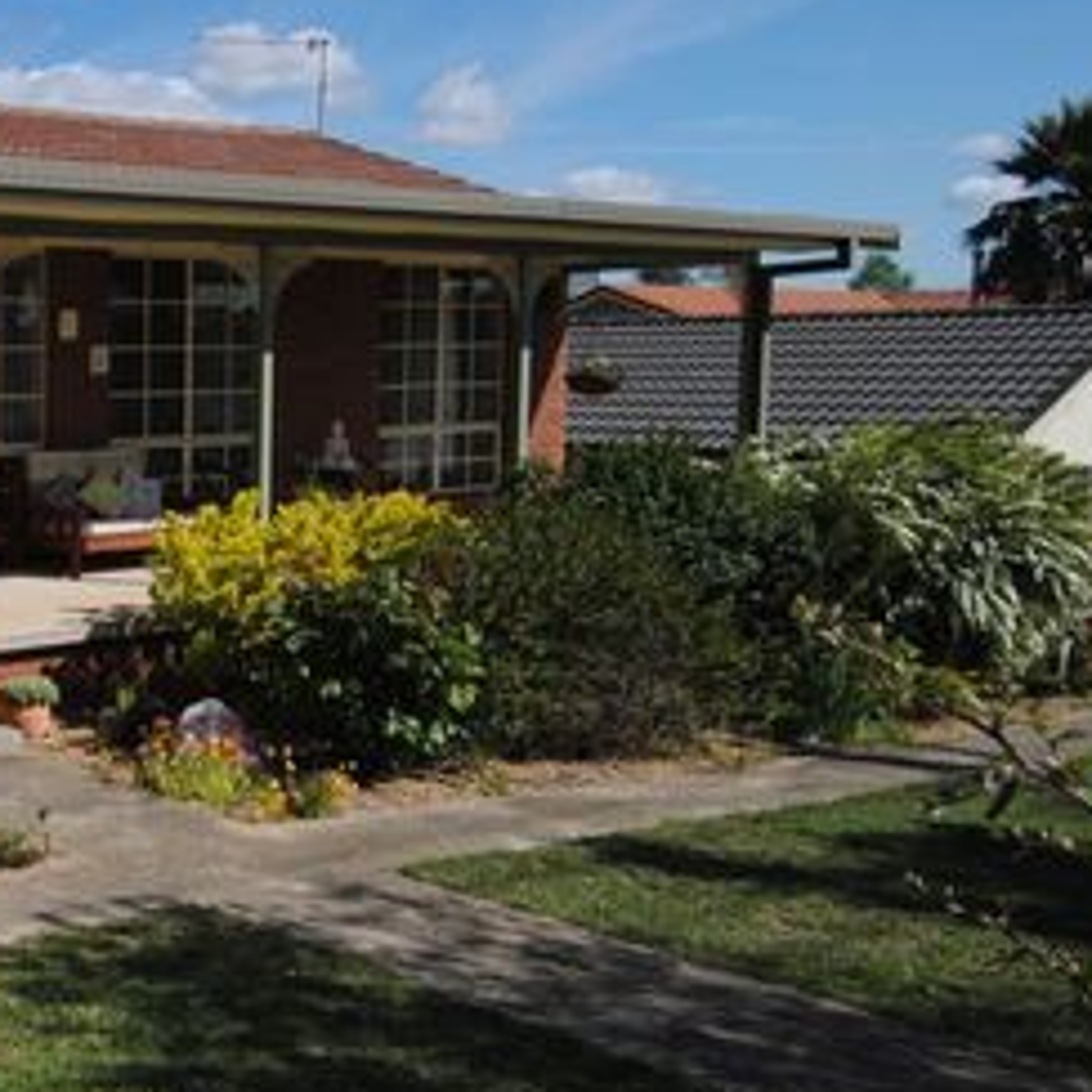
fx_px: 1570
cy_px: 515
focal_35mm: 44
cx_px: -224
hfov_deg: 31.8
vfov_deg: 38.3
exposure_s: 1/500
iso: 400
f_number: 11
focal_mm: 14
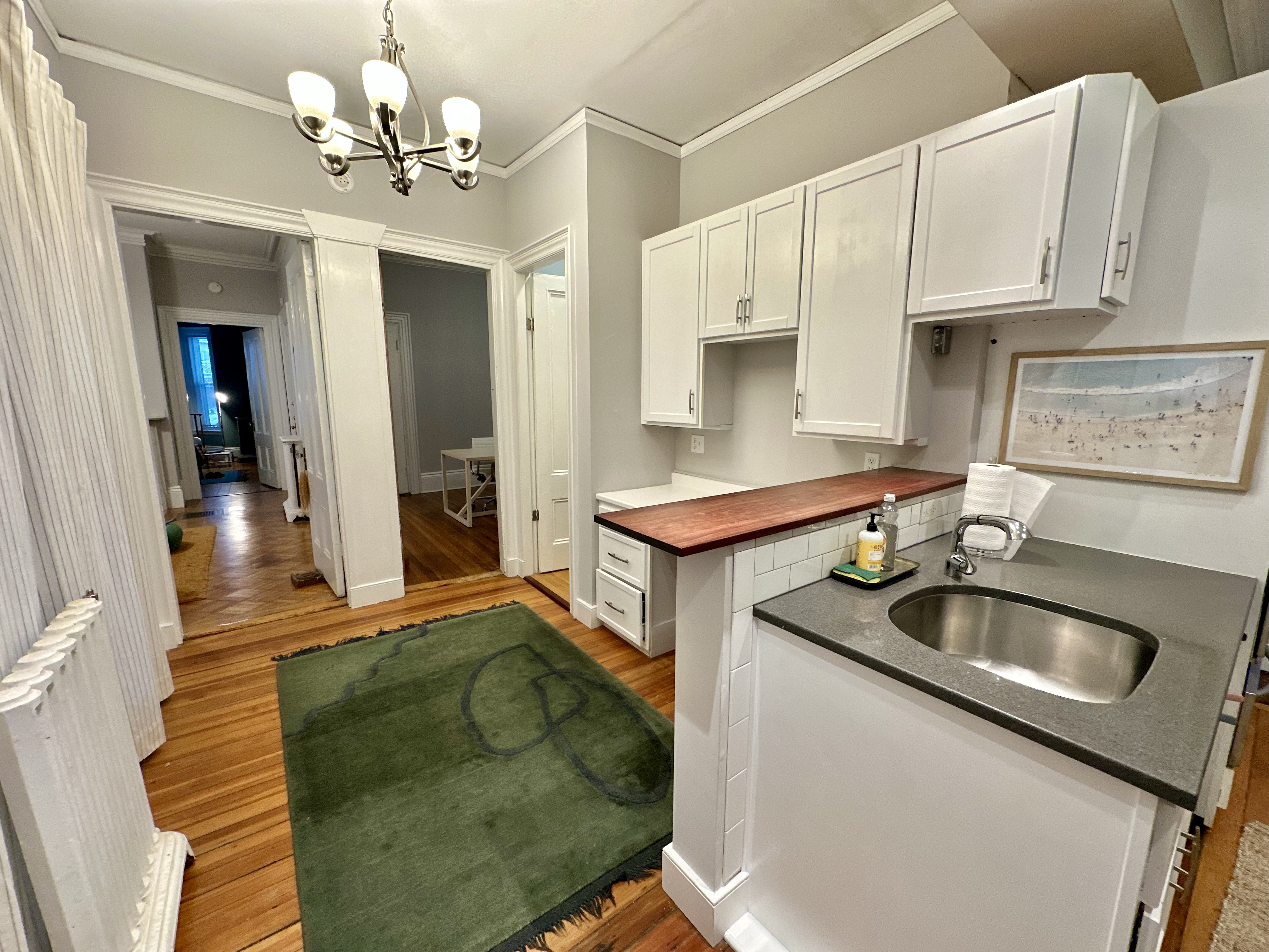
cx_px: 634
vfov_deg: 85.7
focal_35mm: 14
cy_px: 476
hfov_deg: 102.1
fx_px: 513
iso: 160
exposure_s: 1/60
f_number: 2.2
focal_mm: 2.22
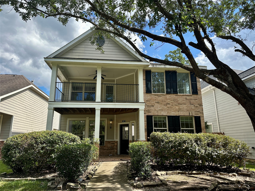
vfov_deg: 56.8
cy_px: 96
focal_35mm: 24
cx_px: 128
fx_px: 177
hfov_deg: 71.6
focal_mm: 6.86
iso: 80
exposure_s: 1/2469
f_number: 1.78
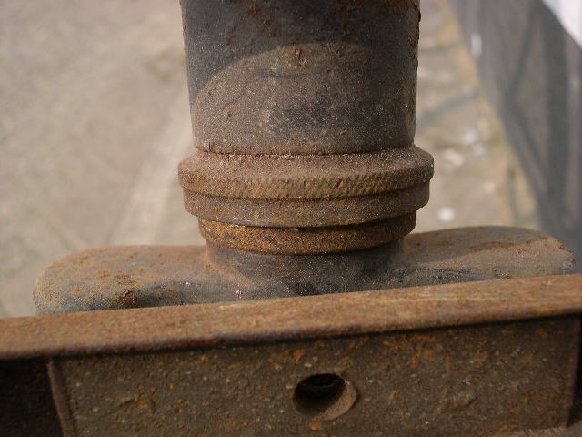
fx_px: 639
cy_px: 218
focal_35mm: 38
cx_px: 291
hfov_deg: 49.0
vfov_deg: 37.7
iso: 100
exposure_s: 1/125
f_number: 7.6
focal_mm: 8
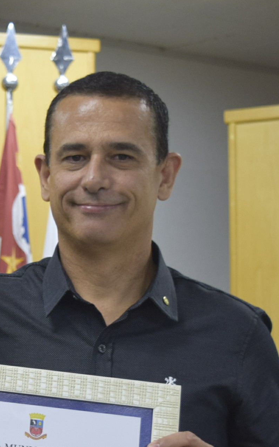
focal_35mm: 122
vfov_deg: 17.0
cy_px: 342
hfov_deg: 10.5
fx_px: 1485
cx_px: -67
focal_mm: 34
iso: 640
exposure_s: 1/60
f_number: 4.5
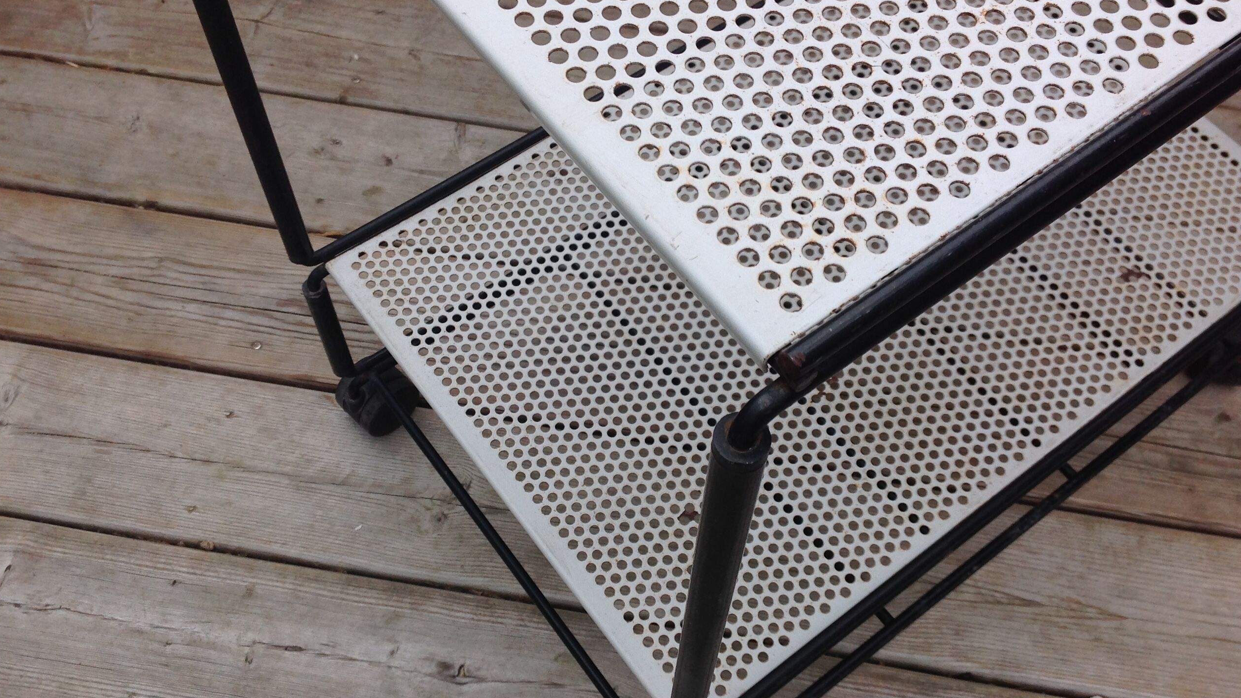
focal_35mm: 39
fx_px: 1283
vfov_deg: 30.4
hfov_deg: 51.6
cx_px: 629
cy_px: 380
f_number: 2.4
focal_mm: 4.28
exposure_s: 1/1779
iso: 50
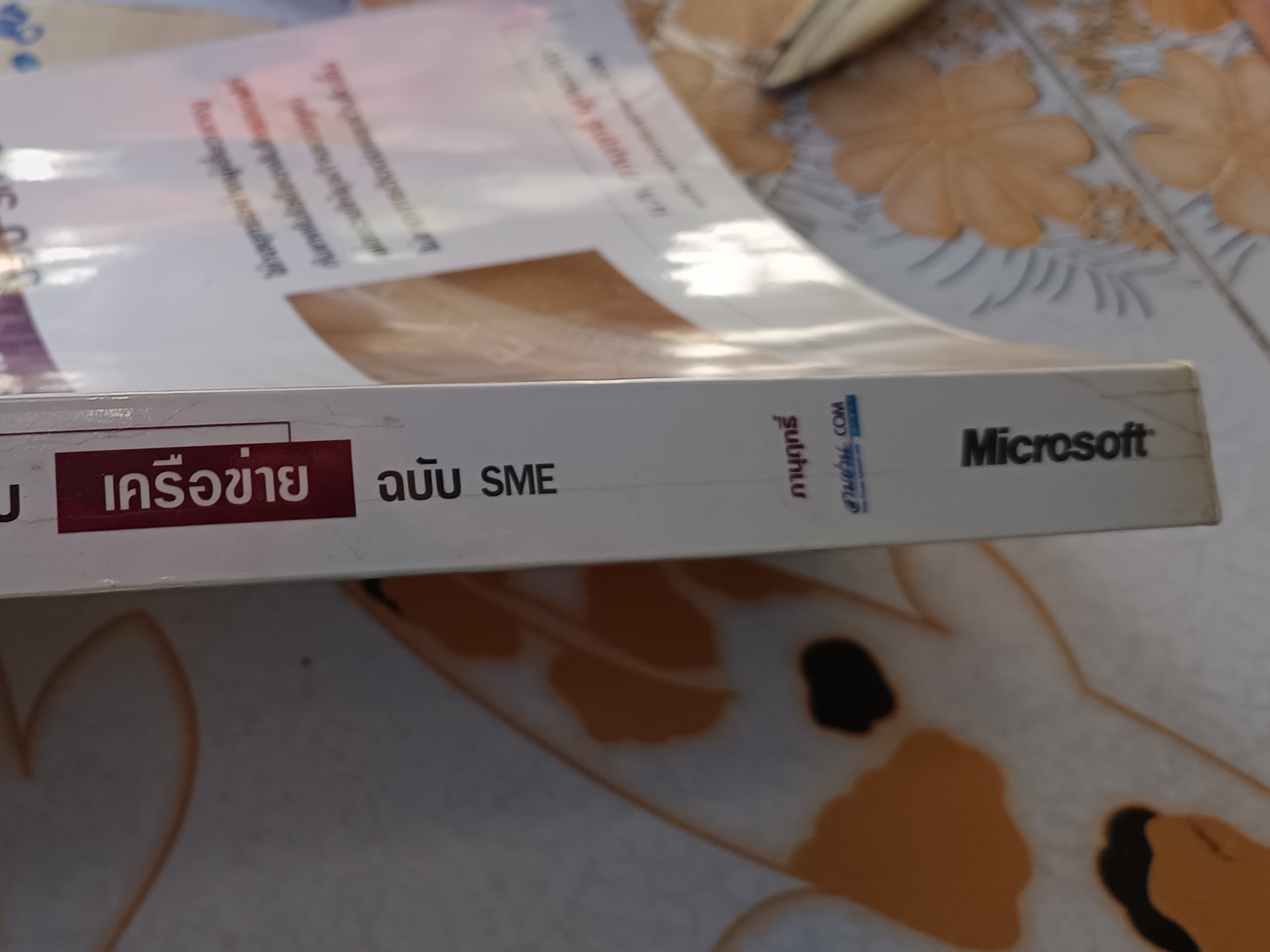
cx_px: 210
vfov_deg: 31.9
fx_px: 1651
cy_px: 300
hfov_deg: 39.9
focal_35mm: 45
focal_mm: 5.31
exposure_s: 1/50
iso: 297
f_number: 1.7
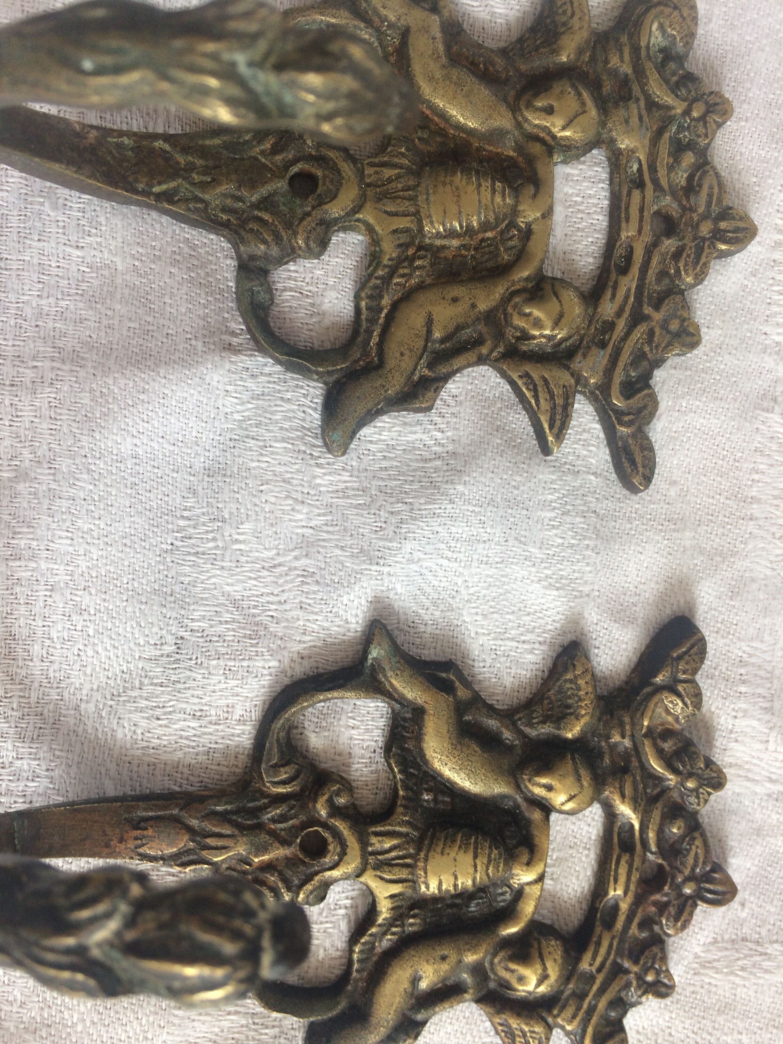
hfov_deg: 48.2
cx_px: 392
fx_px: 875
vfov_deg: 61.7
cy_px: 522
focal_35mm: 29
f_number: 2.2
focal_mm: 4.15
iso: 50
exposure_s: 1/100
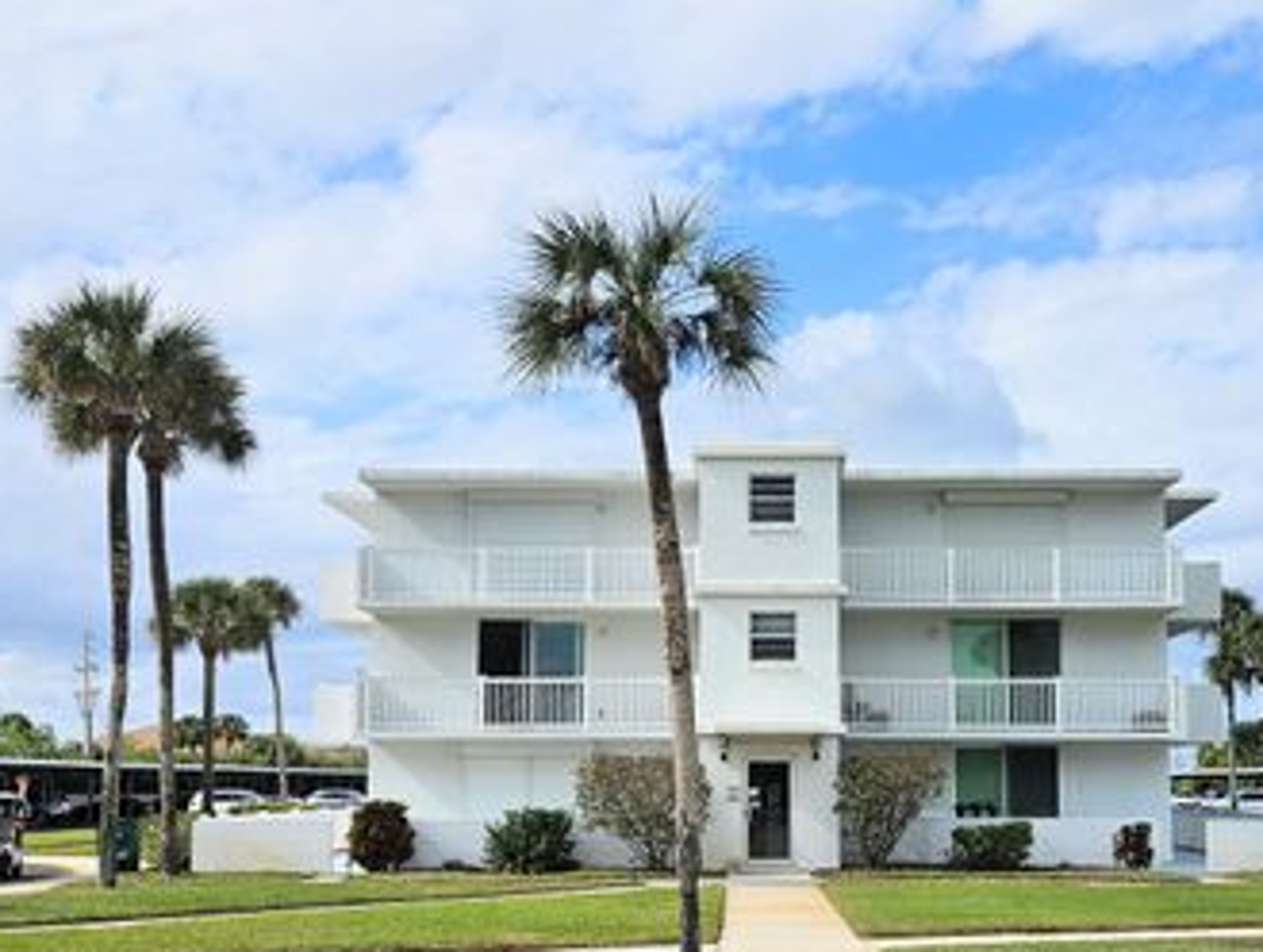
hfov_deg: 52.0
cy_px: 628
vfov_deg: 40.4
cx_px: 787
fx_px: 1279
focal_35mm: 35
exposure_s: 1/4098
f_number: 1.8
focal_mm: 5.4
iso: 25
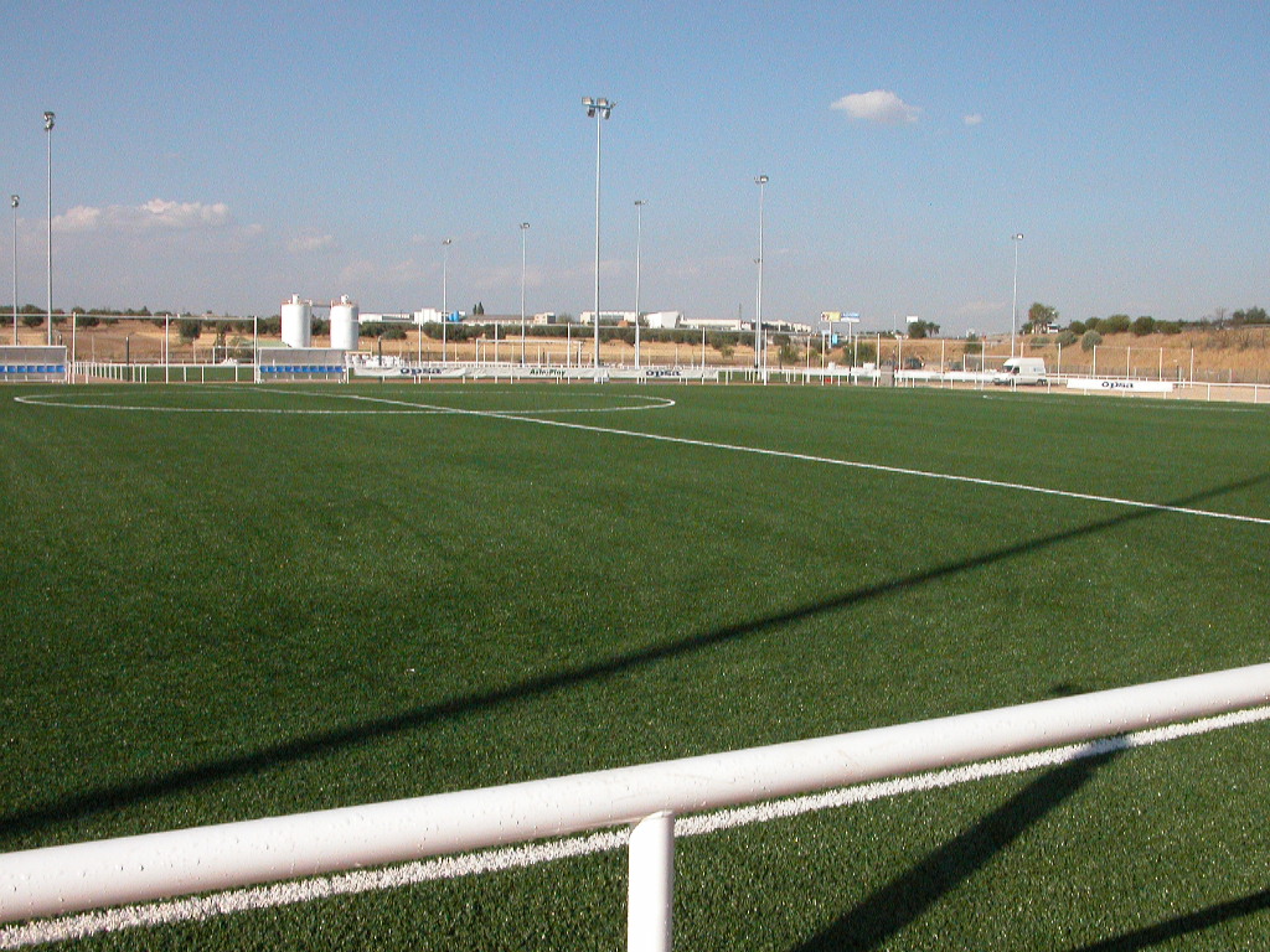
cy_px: 476
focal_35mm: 35
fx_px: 1284
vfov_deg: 40.7
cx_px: 635
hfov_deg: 52.6
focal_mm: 8.9
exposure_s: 1/1961
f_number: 8
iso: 400
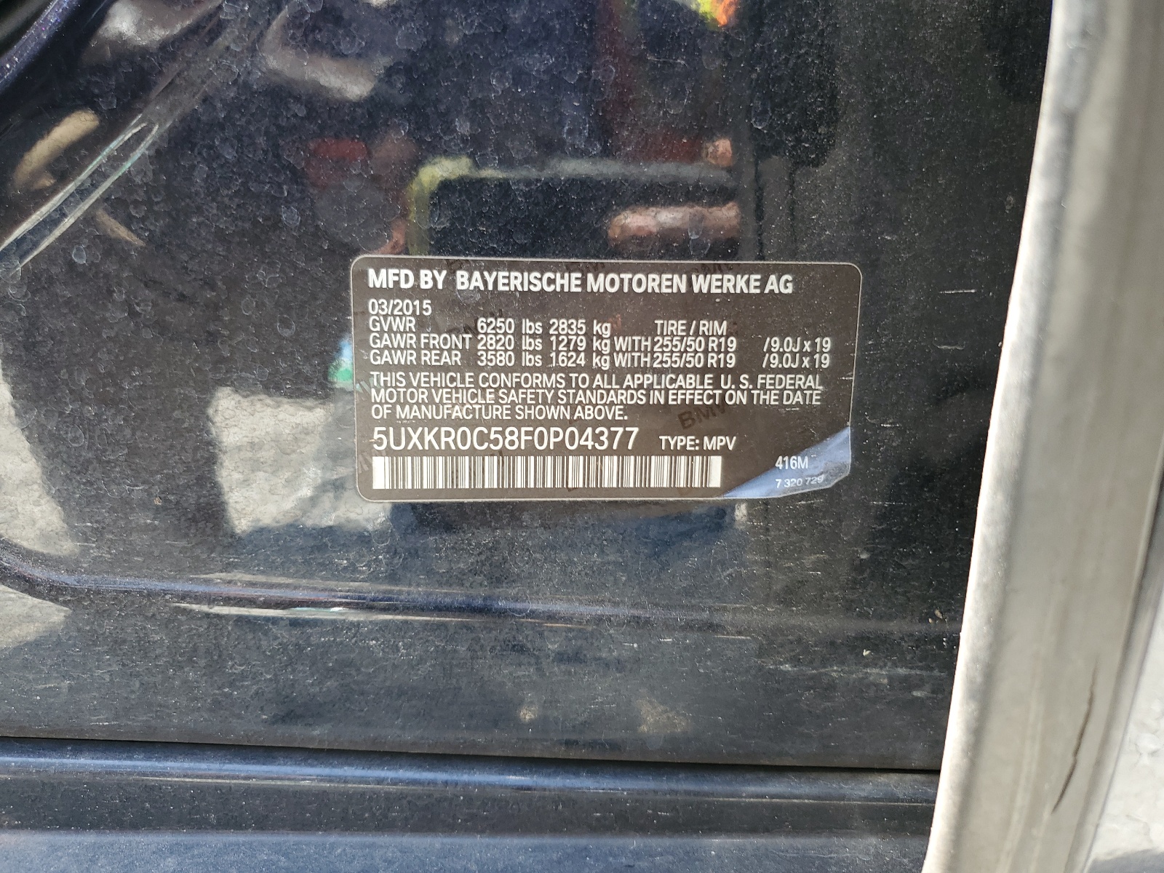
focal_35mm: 26
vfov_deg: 53.1
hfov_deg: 67.3
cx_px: 582
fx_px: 874
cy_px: 436
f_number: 1.5
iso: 50
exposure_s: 1/120
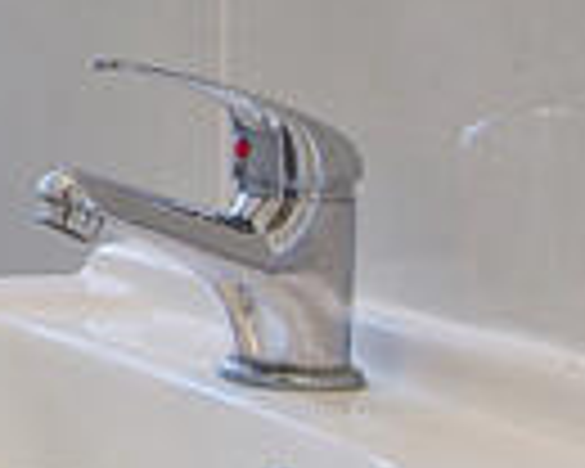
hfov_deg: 12.5
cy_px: -65
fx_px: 2303
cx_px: -639
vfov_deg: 11.4
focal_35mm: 133
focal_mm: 12
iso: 100
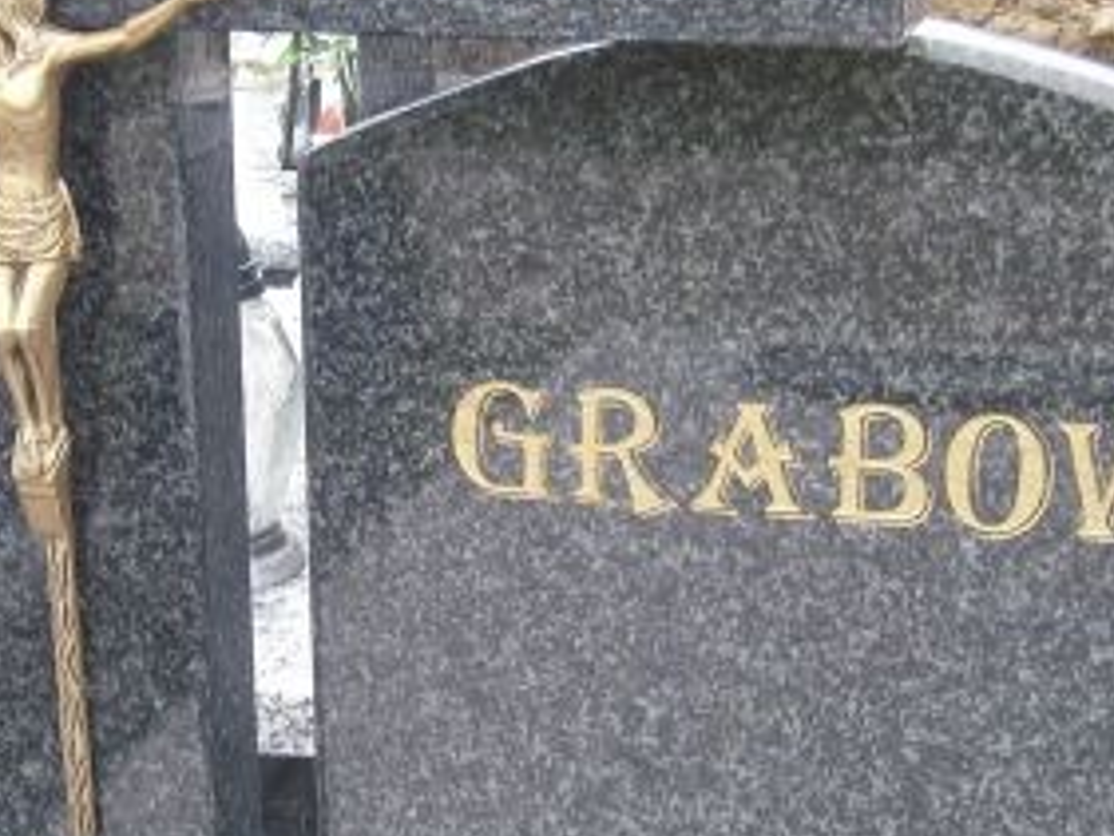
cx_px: 424
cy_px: 618
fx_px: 2382
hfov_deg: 26.2
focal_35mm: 74
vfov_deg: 19.8
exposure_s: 1/60
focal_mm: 4.7
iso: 80
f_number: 2.8
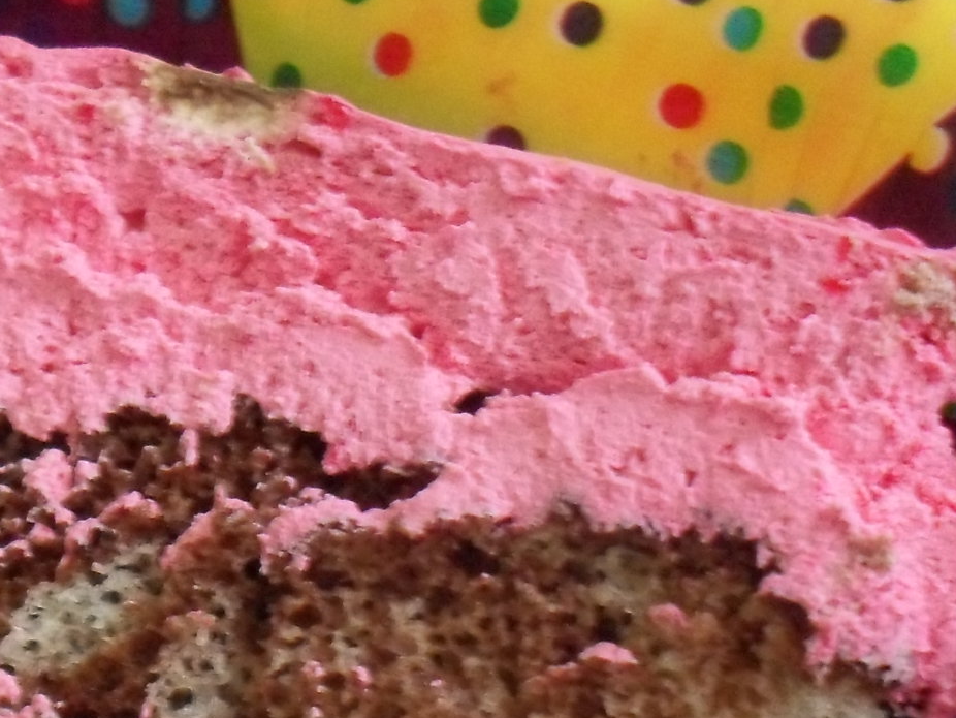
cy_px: 657
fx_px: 2320
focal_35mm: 84
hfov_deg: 23.1
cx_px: 281
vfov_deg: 17.3
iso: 320
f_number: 2.8
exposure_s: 1/15
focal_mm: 6.3
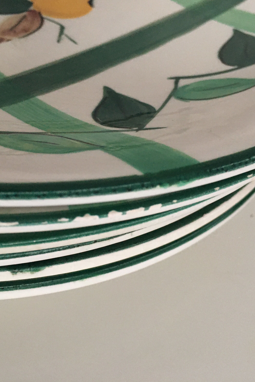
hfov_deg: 32.6
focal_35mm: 41
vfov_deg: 47.4
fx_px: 436
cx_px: 117
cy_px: 189
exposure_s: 1/33
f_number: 2.2
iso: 250
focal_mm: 4.15
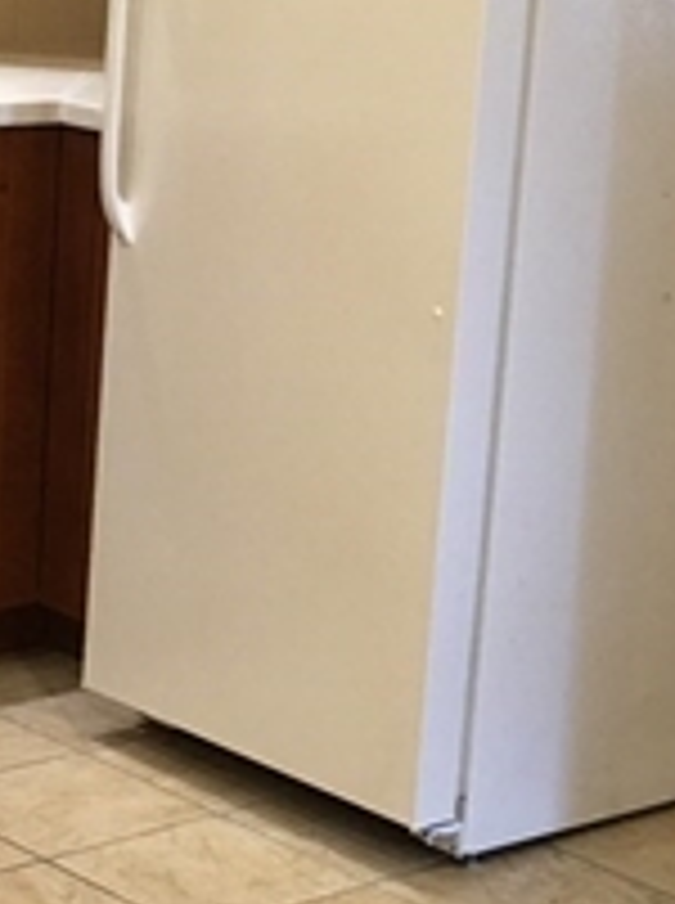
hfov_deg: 13.3
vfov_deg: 17.8
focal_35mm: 111
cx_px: 374
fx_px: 2895
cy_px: 445
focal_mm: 4.15
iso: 50
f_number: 2.2
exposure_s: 1/15
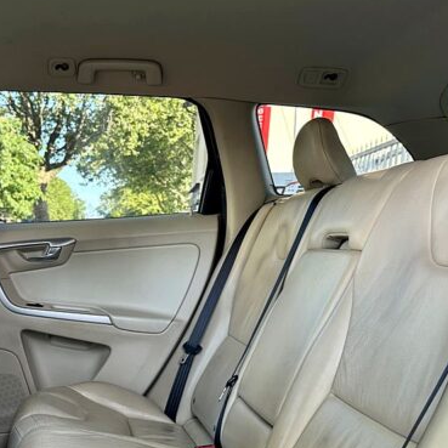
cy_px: 331
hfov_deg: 36.4
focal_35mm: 46
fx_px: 674
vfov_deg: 36.0
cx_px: 148
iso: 100
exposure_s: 1/121
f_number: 1.78
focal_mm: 6.86
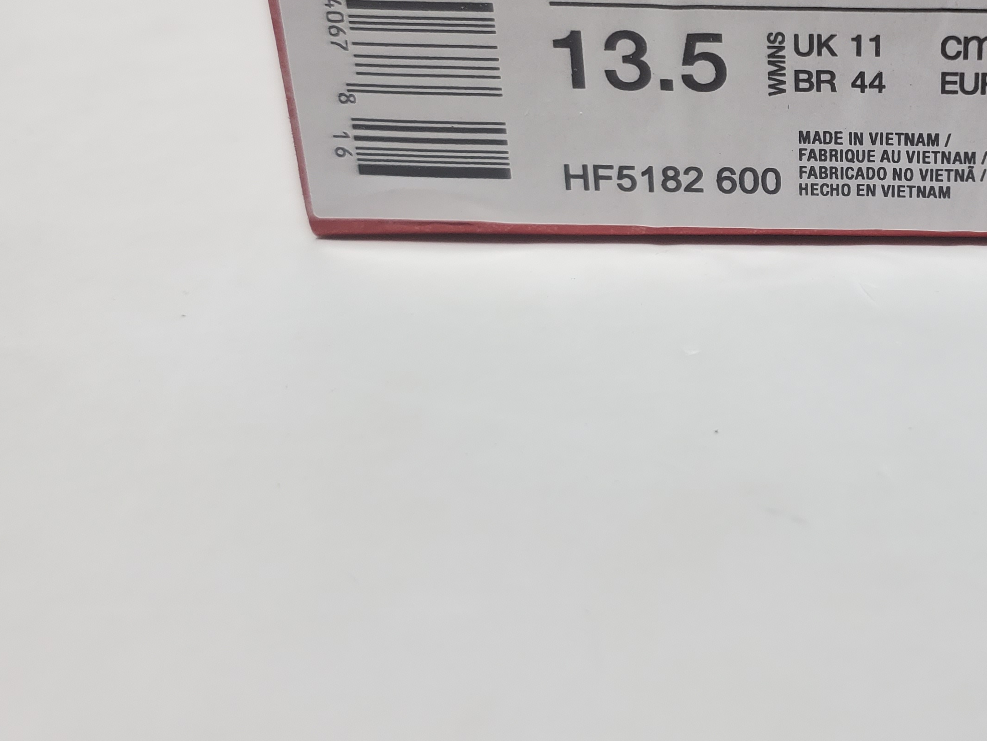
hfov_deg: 36.2
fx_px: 1397
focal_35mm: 49
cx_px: 909
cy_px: 109
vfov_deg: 28.8
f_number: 1.5
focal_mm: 4.3
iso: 50
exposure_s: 1/445
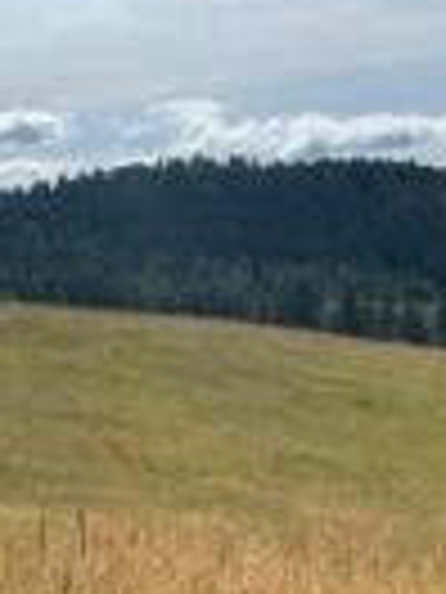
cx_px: -113
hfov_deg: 17.6
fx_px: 1357
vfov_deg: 24.7
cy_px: 320
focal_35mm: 79
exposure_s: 1/10989
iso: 32
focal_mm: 5.1
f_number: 1.6
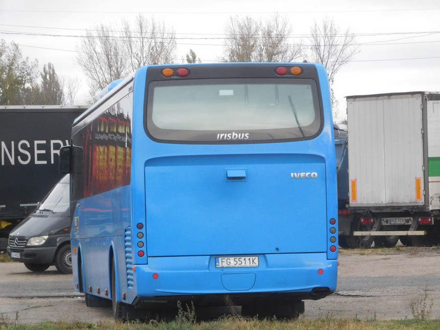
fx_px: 2288
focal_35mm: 180
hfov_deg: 11.0
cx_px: 220
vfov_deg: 8.2
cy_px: 165
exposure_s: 1/250
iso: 360
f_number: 5.3
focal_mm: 32.1
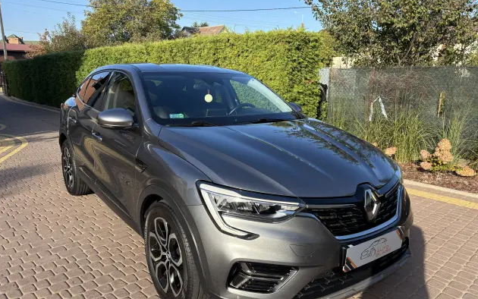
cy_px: 160
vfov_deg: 44.5
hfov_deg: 66.5
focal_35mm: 28
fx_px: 365
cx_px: 236
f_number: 1.6
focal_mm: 5.96
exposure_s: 1/1344
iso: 50
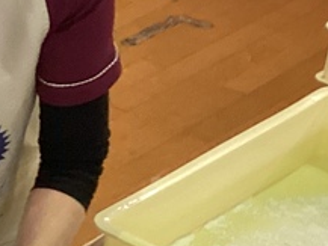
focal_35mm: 143
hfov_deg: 12.8
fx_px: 1356
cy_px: 492
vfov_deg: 9.7
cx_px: -219
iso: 200
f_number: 2.4
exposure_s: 1/60
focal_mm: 3.3
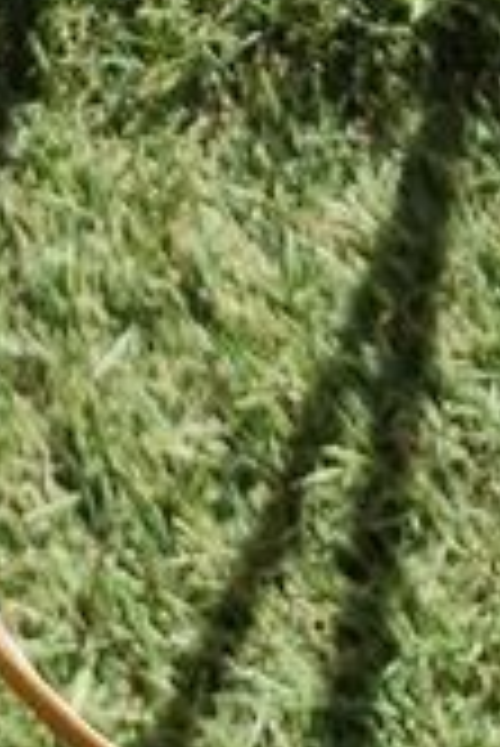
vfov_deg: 11.0
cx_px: -315
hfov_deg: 9.2
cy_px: -1278
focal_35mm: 144
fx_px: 2994
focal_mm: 5.4
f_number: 1.8
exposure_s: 1/6849
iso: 50
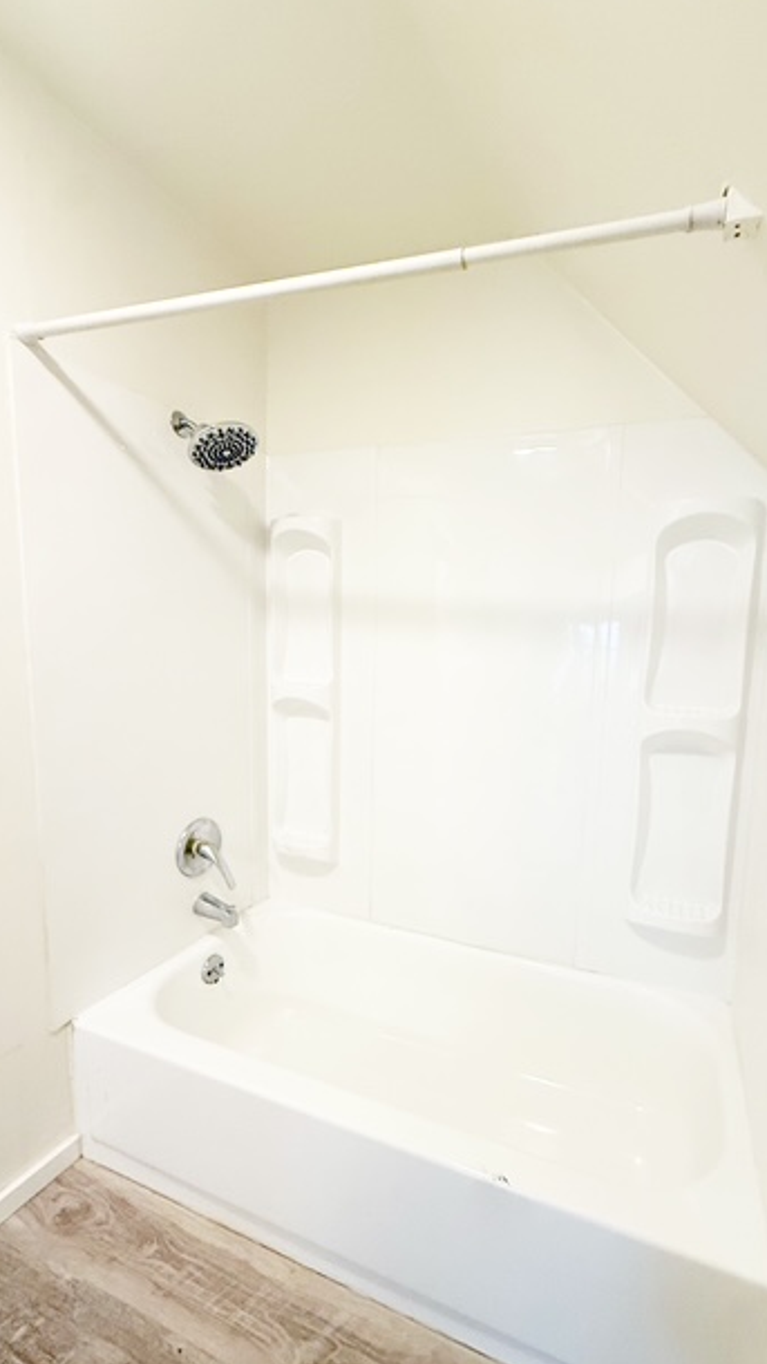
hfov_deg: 66.6
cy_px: 704
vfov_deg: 99.3
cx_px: 449
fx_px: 579
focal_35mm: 16
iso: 400
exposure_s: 1/60
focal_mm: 2.22
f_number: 2.2
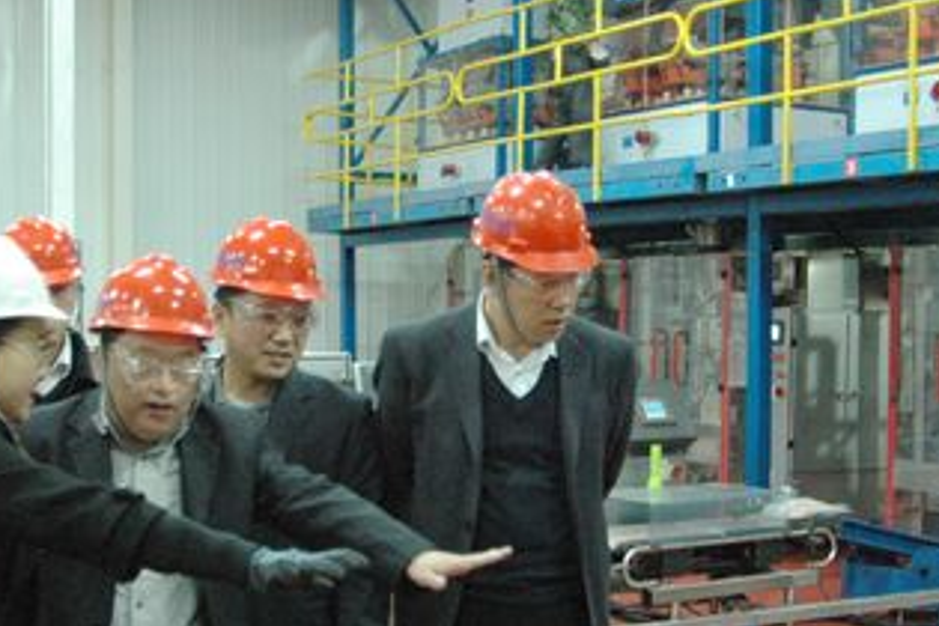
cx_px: 417
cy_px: 420
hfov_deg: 35.0
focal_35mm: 57
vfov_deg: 23.7
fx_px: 1487
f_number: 3.5
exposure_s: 1/15
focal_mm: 24
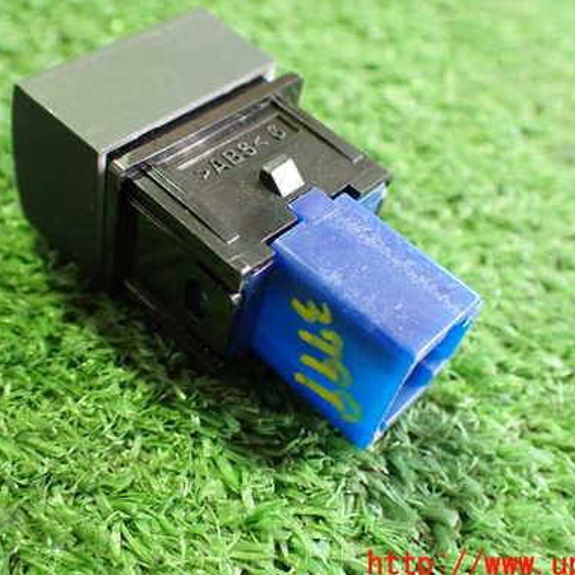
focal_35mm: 42
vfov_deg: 39.9
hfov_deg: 40.0
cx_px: 255
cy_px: 243
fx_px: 789
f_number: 2.3
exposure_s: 1/30
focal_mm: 5.4
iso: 1000
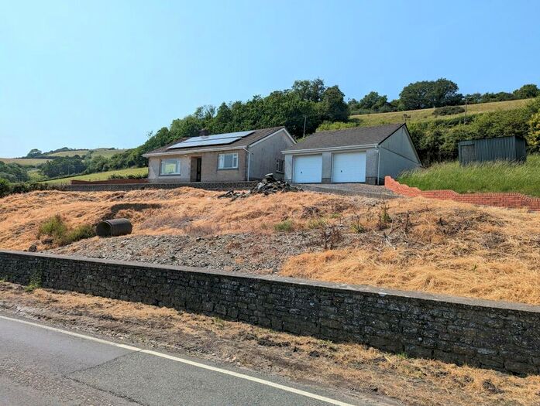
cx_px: 270
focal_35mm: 24
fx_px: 375
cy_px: 203
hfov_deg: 71.5
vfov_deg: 56.9
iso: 48
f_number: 1.85
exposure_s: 1/3333
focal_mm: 6.81
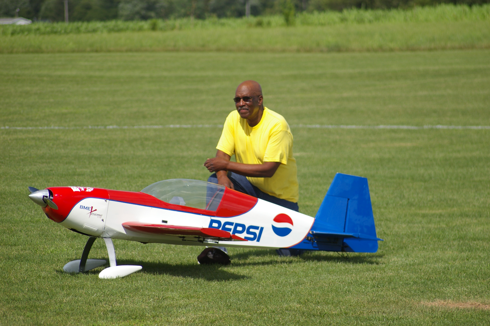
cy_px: 163
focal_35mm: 375
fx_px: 5100
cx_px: 245
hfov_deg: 5.5
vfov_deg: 3.7
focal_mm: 250
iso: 200
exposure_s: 1/400
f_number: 4
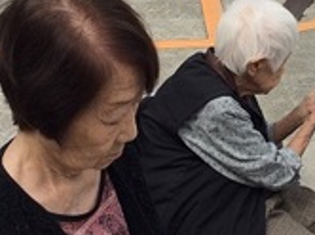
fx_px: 700
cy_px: 84
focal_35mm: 77
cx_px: 249
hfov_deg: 25.0
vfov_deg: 19.0
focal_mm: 3.3
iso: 32
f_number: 2.4
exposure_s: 1/1362
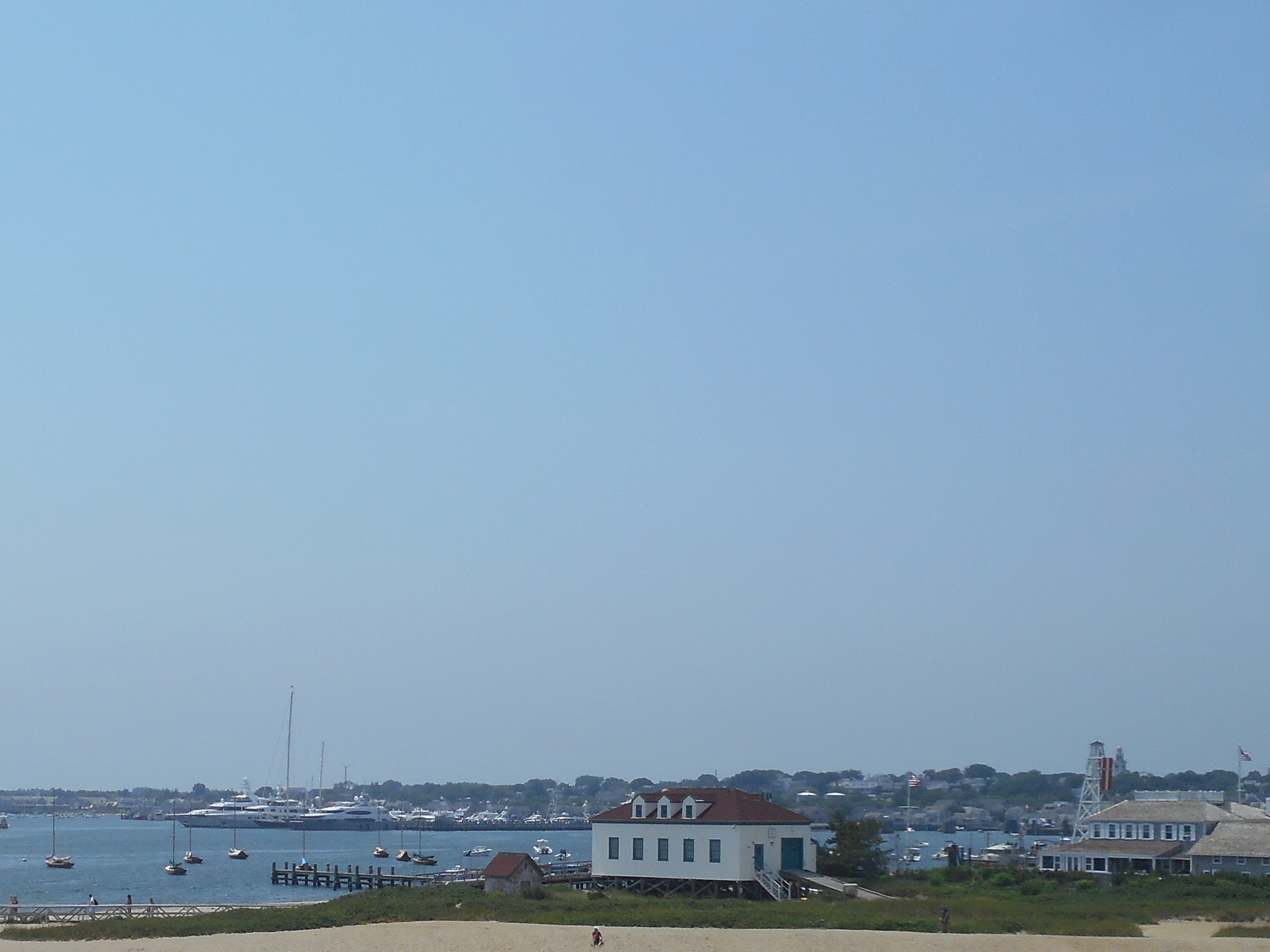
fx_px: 2091
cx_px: 373
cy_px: 758
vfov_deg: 25.2
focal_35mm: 57
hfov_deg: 33.3
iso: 80
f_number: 11.3
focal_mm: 5.2
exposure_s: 1/200
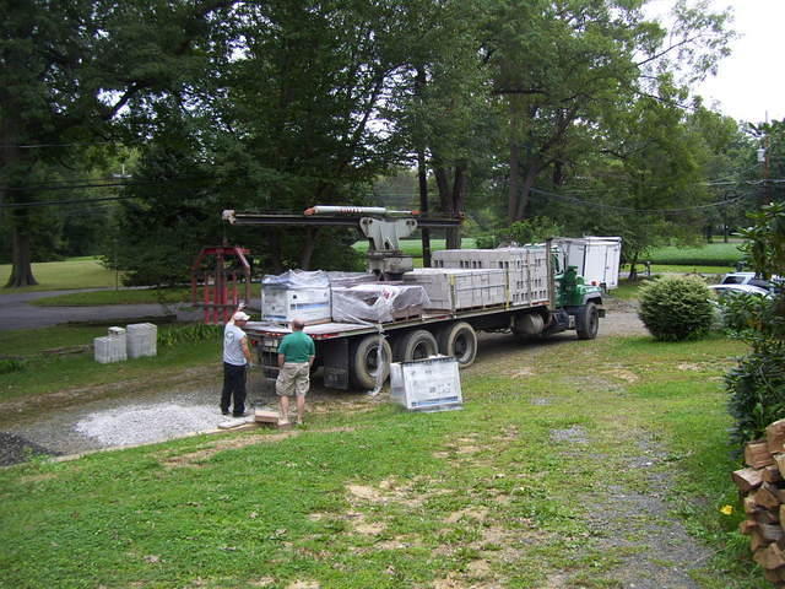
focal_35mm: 36
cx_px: 392
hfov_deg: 51.4
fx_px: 816
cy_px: 294
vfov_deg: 39.7
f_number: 2.7
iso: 100
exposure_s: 1/160
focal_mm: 6
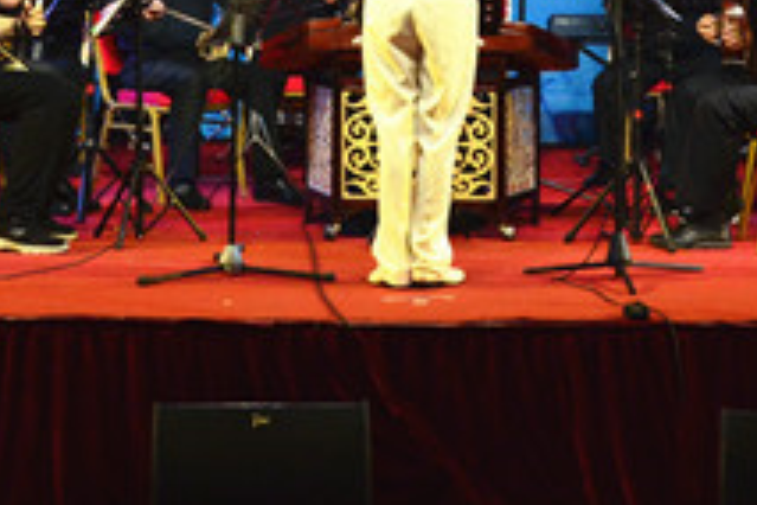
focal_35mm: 93
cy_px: -112
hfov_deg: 21.9
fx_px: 1955
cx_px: 423
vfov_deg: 14.2
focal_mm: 22
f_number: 7.1
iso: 1250
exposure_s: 1/200
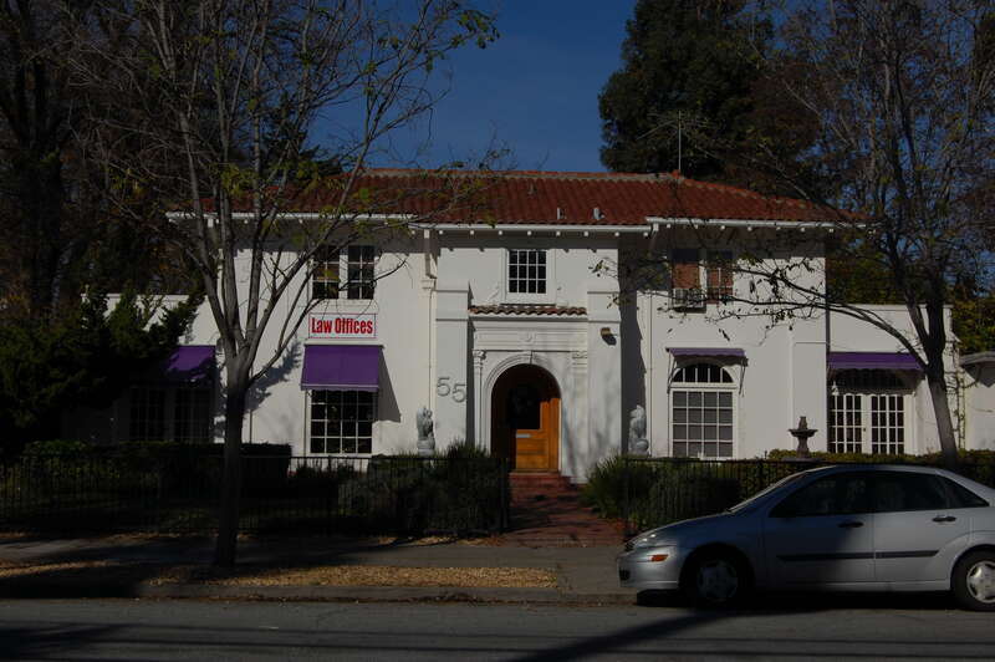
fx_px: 1326
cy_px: 331
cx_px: 498
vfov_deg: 28.0
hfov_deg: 41.1
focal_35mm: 48
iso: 200
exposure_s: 1/640
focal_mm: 32
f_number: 16
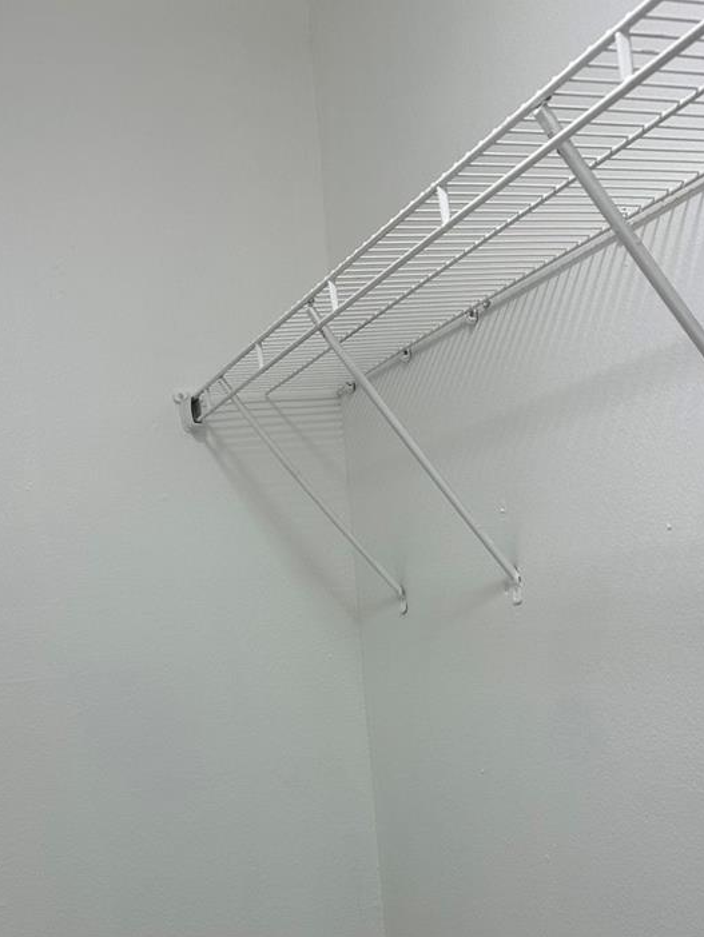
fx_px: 1111
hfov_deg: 35.2
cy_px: 737
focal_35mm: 41
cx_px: 337
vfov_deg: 43.8
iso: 64
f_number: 1.78
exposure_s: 1/120
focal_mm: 6.86
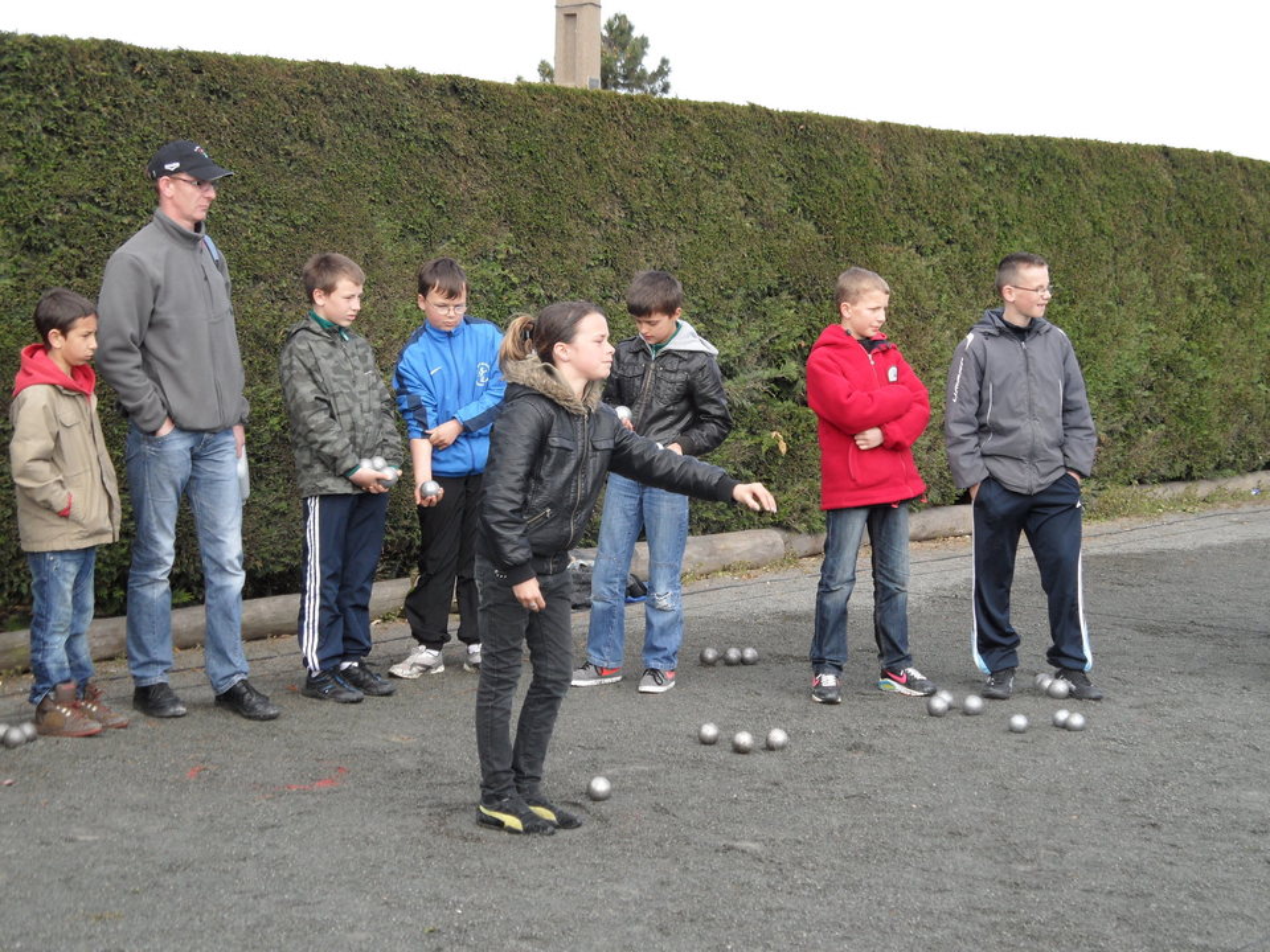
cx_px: 635
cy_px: 476
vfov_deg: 24.4
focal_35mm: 60
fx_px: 2201
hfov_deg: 32.2
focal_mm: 10.3
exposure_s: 1/180
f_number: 4
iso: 80
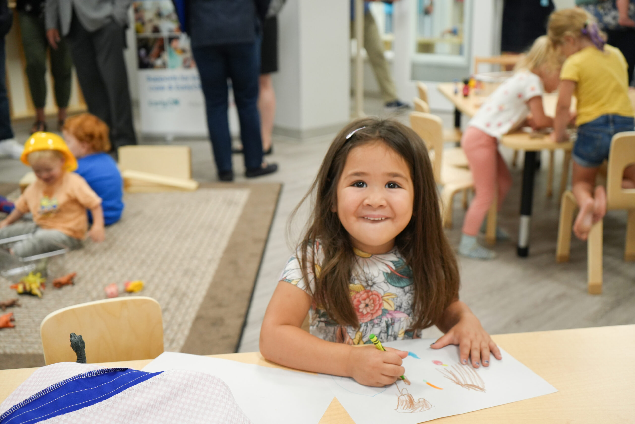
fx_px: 706
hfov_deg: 48.5
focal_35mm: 40
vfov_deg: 33.4
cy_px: 212
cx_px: 318
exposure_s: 1/160
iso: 1600
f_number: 4.5
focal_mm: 40
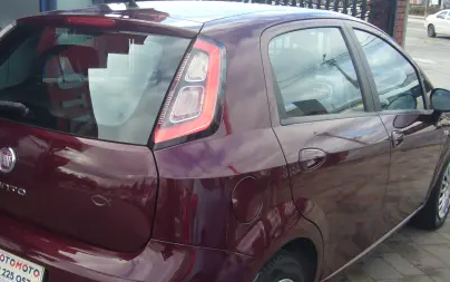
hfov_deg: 42.4
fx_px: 577
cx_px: 179
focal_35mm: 47
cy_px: 171
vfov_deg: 27.4
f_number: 2.8
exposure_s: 1/200
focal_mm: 4.6
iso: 80
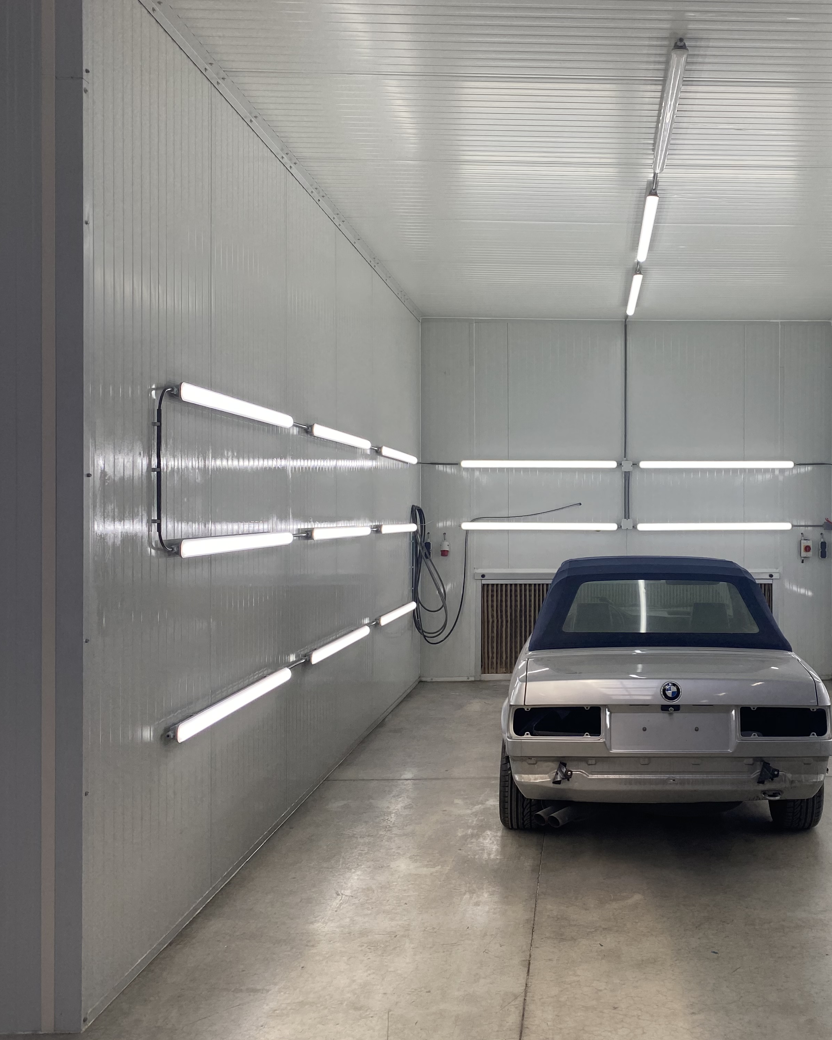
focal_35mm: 34
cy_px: 521
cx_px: 621
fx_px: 1047
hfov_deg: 42.1
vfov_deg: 52.8
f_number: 1.8
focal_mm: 4.25
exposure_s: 1/235
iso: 32
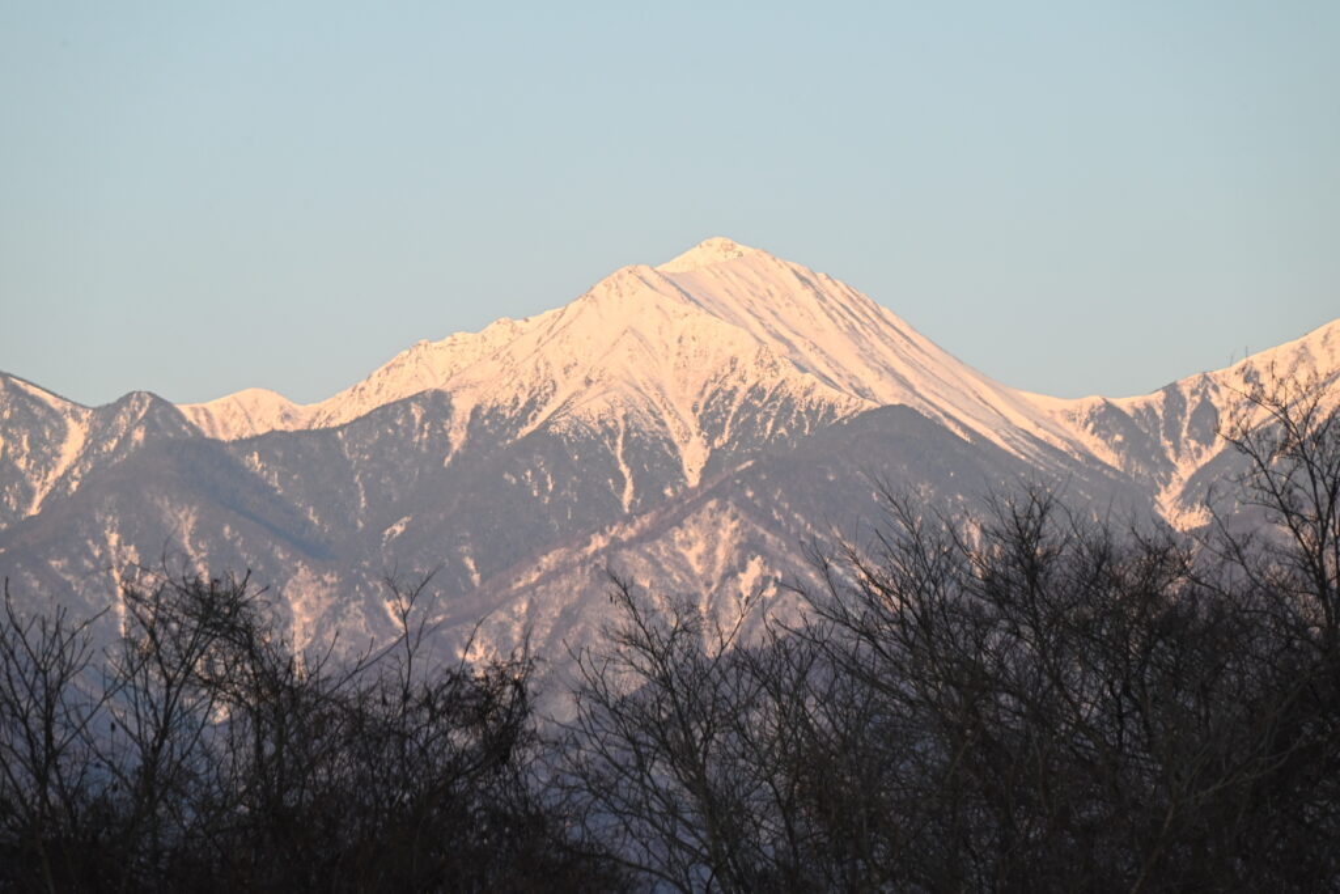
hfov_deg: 10.3
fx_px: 7445
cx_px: 670
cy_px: 447
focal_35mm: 200
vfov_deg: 6.9
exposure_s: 1/200
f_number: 10
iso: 1250
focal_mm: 200
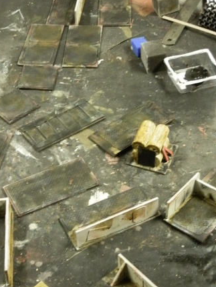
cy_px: 154
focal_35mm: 76
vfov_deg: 25.6
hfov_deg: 19.4
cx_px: 85
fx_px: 632
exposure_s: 1/4
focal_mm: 10.99
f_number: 3.7
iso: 400
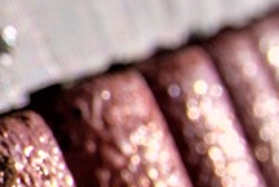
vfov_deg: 3.7
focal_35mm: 373
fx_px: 2893
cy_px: -26
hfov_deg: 5.3
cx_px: -433
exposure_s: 1/320
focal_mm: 44
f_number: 11
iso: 100
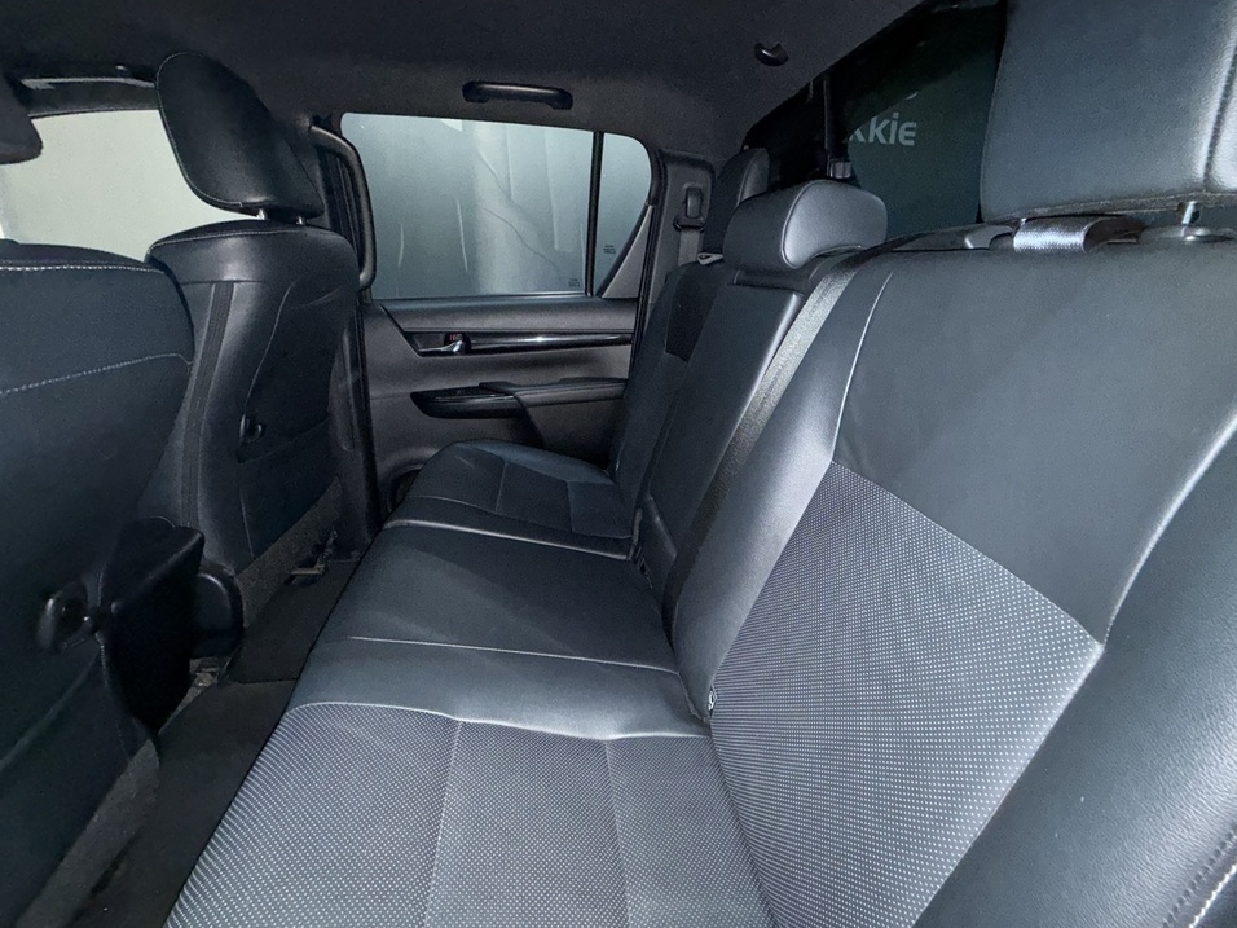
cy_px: 439
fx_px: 536
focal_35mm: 15
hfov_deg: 98.1
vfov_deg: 81.7
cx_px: 653
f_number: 2.2
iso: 500
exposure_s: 1/29
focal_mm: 2.22
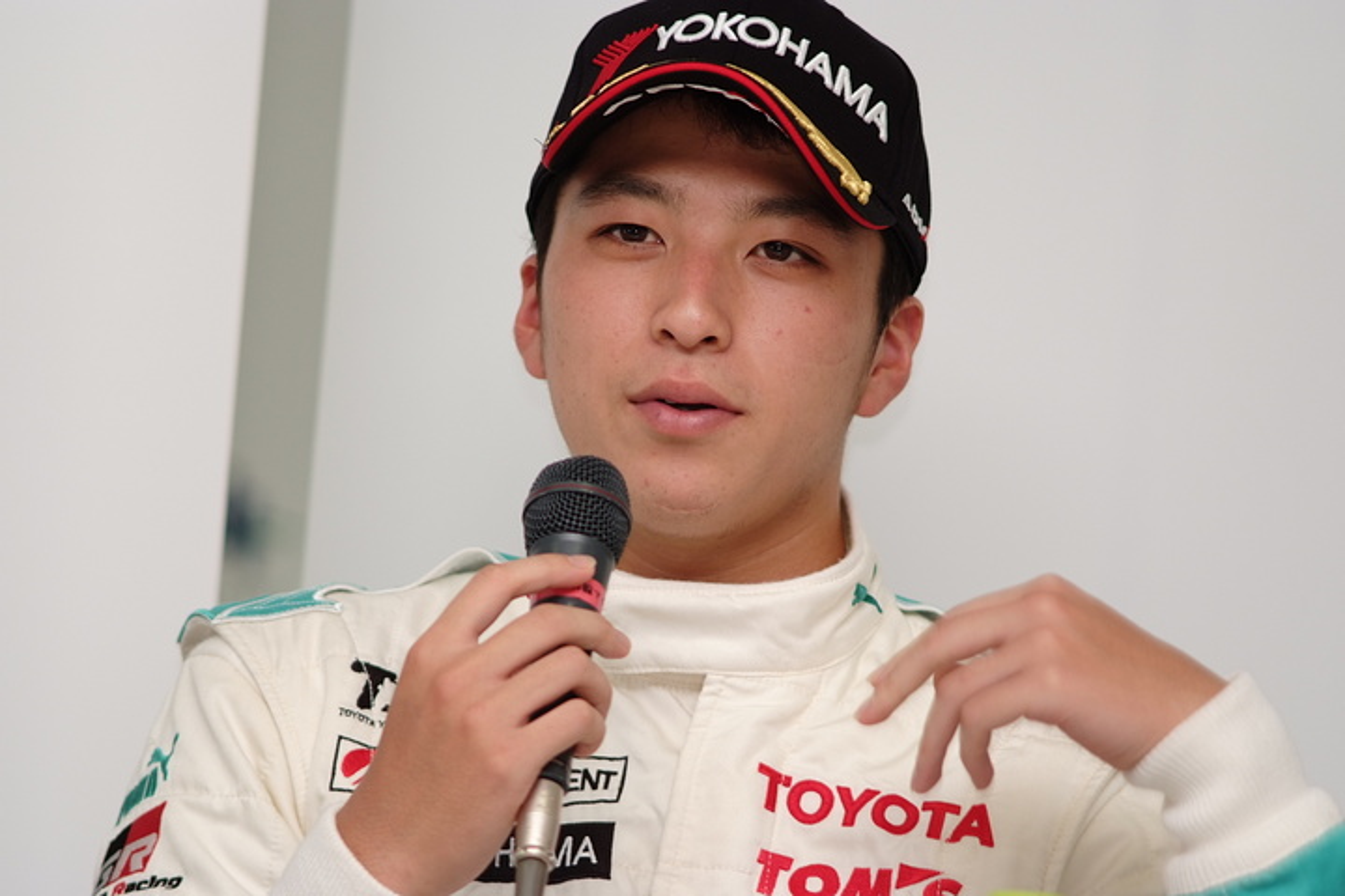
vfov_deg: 5.1
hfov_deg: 7.6
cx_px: 672
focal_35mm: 270
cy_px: 448
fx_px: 10087
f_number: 2.8
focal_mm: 180
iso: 200
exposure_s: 1/125
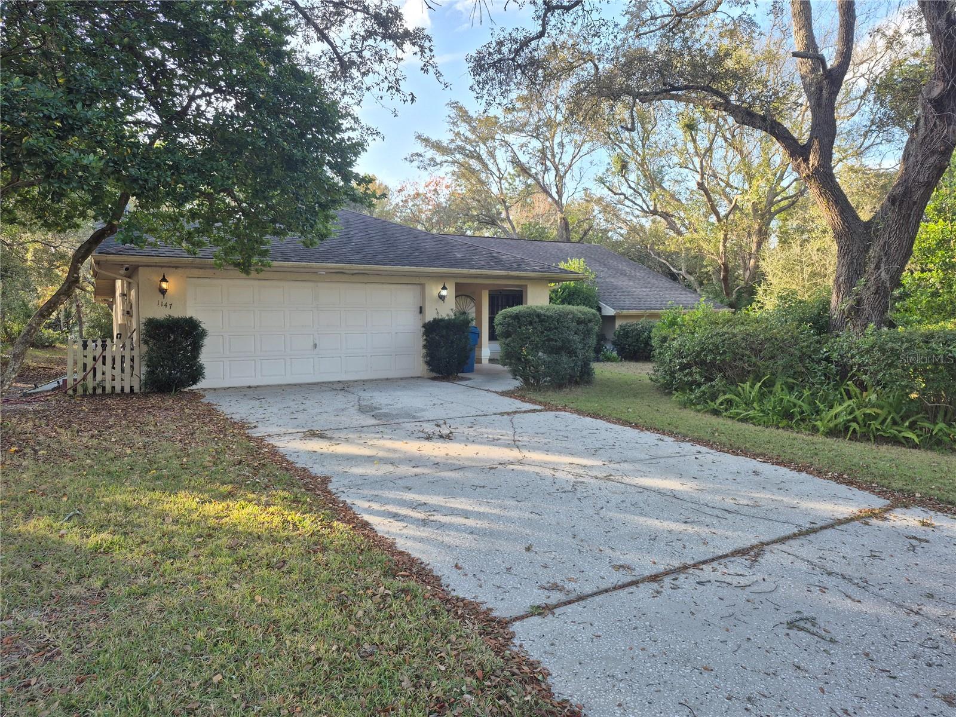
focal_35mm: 23
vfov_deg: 58.9
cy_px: 358
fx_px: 635
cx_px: 478
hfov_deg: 73.9
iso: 25
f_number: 1.8
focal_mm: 5.4
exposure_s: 1/253
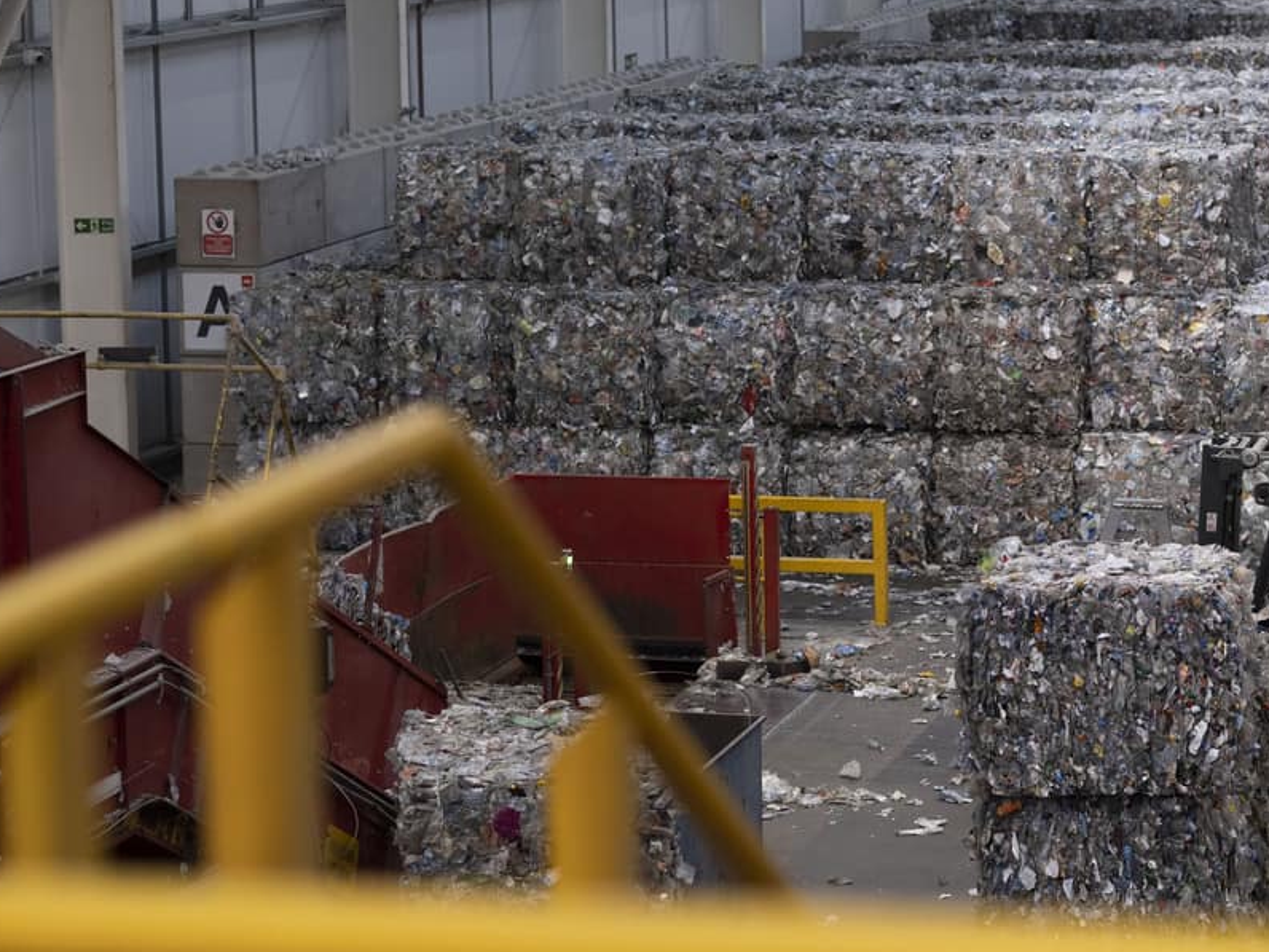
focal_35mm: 114
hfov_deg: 17.2
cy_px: 295
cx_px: 869
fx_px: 4179
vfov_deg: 13.0
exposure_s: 1/400
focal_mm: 80
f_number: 2.8
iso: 1600
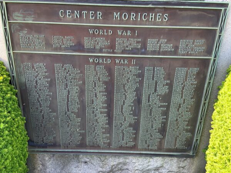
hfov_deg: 67.3
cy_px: 86
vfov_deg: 53.1
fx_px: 174
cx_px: 116
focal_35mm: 26
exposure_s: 1/129
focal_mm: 4.25
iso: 25
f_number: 1.8
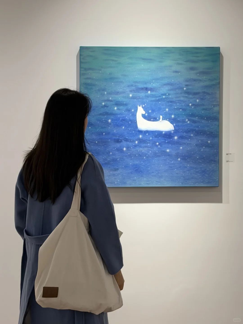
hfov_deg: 30.3
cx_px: 122
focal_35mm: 48
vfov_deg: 39.7
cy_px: 162
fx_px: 449
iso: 64
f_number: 1.78
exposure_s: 1/121
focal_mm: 6.76
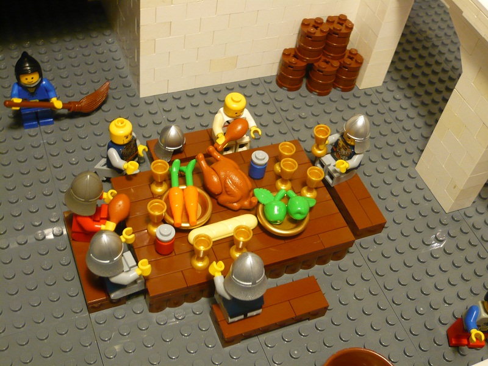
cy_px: 183
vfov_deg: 33.6
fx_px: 606
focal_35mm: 43
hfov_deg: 43.9
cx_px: 244
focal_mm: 7
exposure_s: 1/13
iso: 200
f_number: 3.4
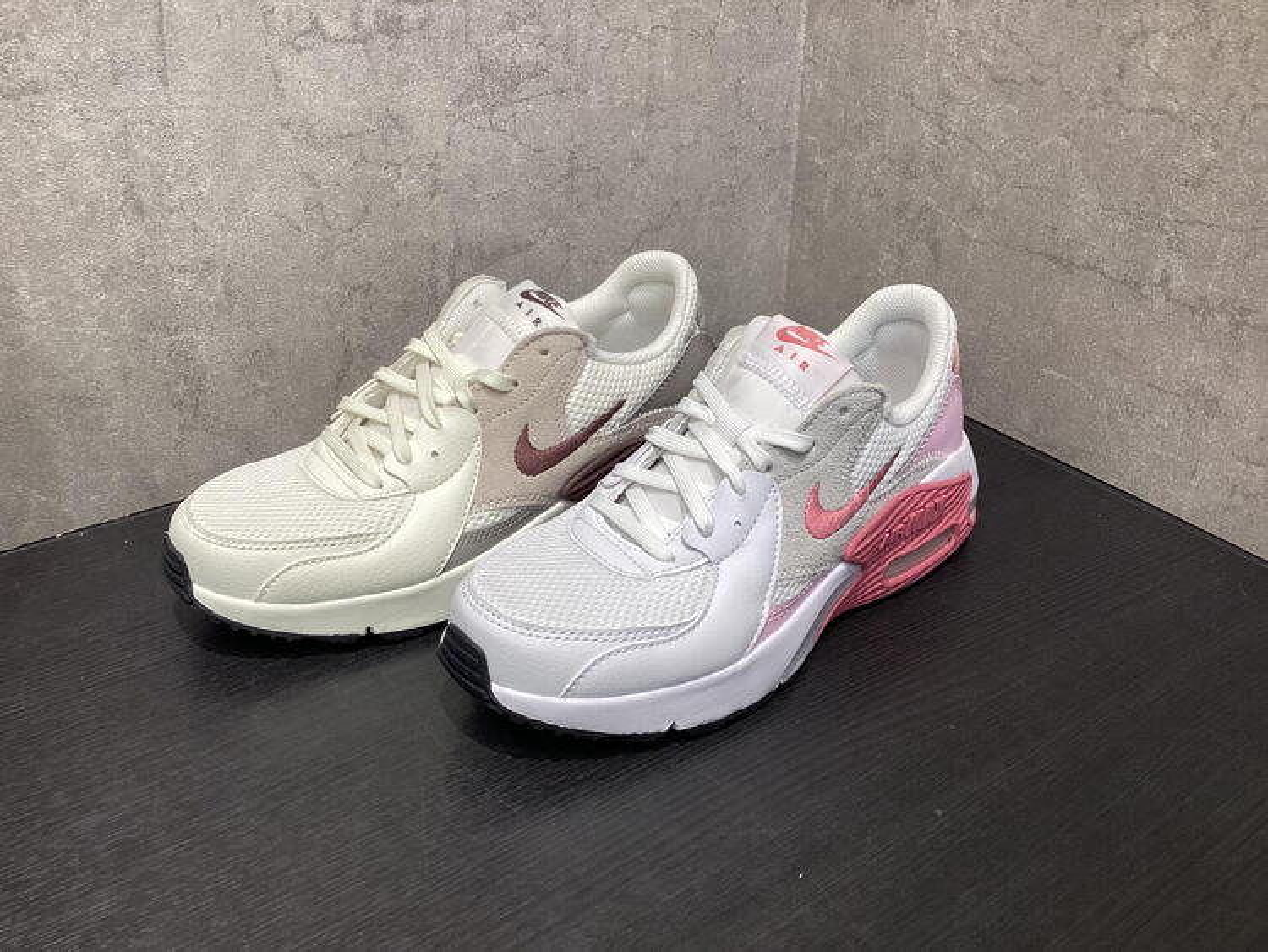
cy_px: 476
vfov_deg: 45.5
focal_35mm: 31
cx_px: 634
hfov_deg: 58.3
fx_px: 1136
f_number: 2.4
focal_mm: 3.3
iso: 100
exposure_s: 1/120
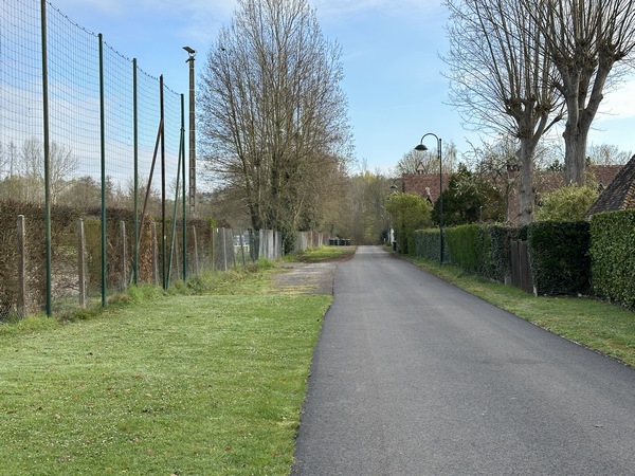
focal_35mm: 48
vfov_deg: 30.3
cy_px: 238
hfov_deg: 39.7
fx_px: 881
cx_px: 318
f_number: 1.78
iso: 64
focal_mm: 6.86
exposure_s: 1/1289
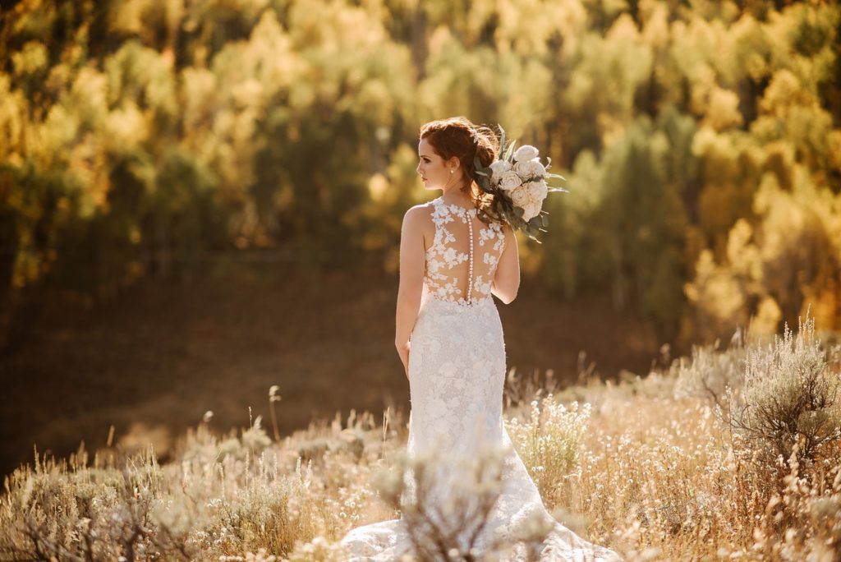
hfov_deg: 23.9
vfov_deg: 16.1
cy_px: 281
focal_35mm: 85
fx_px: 1987
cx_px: 420
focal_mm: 85
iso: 200
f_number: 2
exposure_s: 1/4000
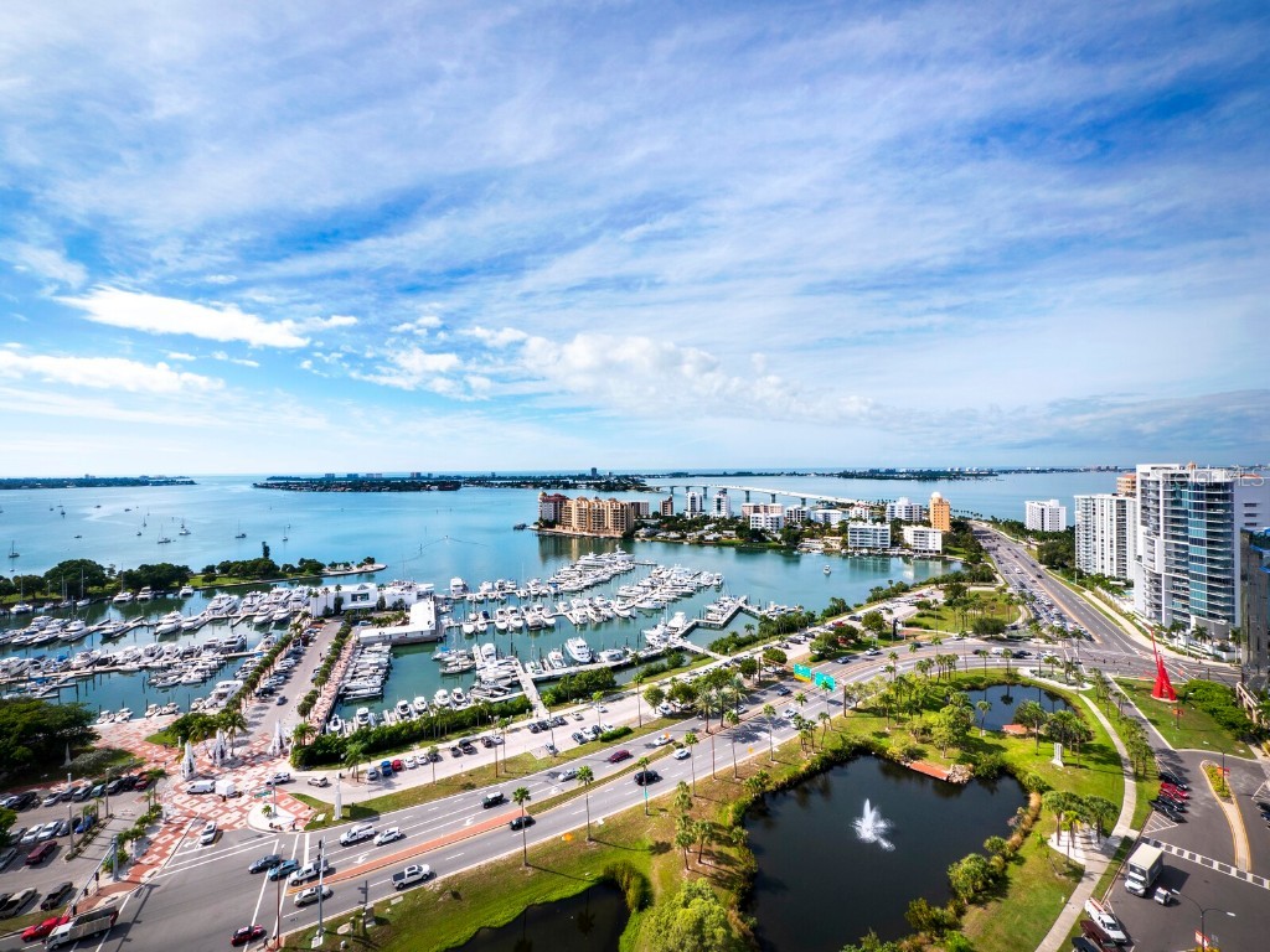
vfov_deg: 85.7
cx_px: 635
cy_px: 476
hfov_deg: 102.1
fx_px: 514
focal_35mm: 14
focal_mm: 7
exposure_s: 1/160
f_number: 10
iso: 200
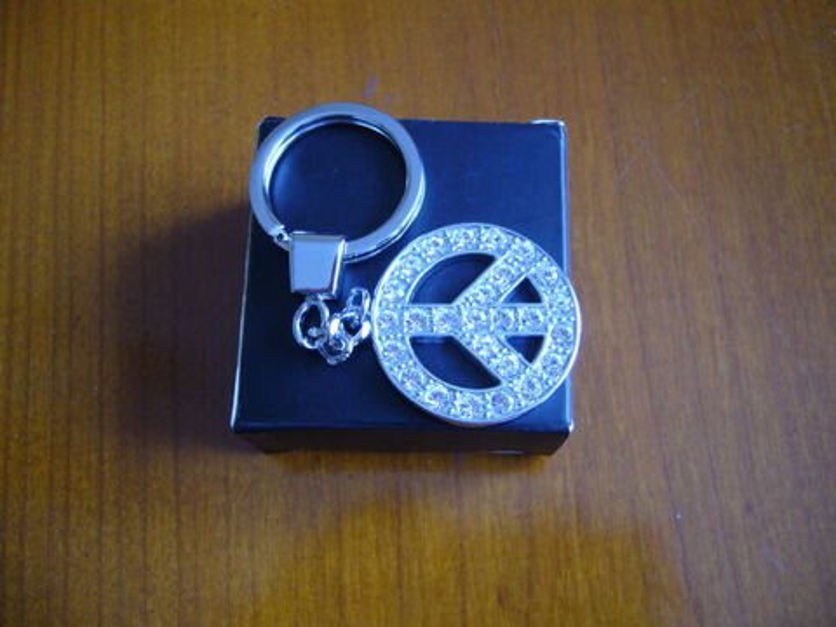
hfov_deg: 52.6
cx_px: 418
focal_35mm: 35
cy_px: 314
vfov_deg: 40.7
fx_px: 845
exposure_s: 1/10
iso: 200
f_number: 2.8
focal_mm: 5.8
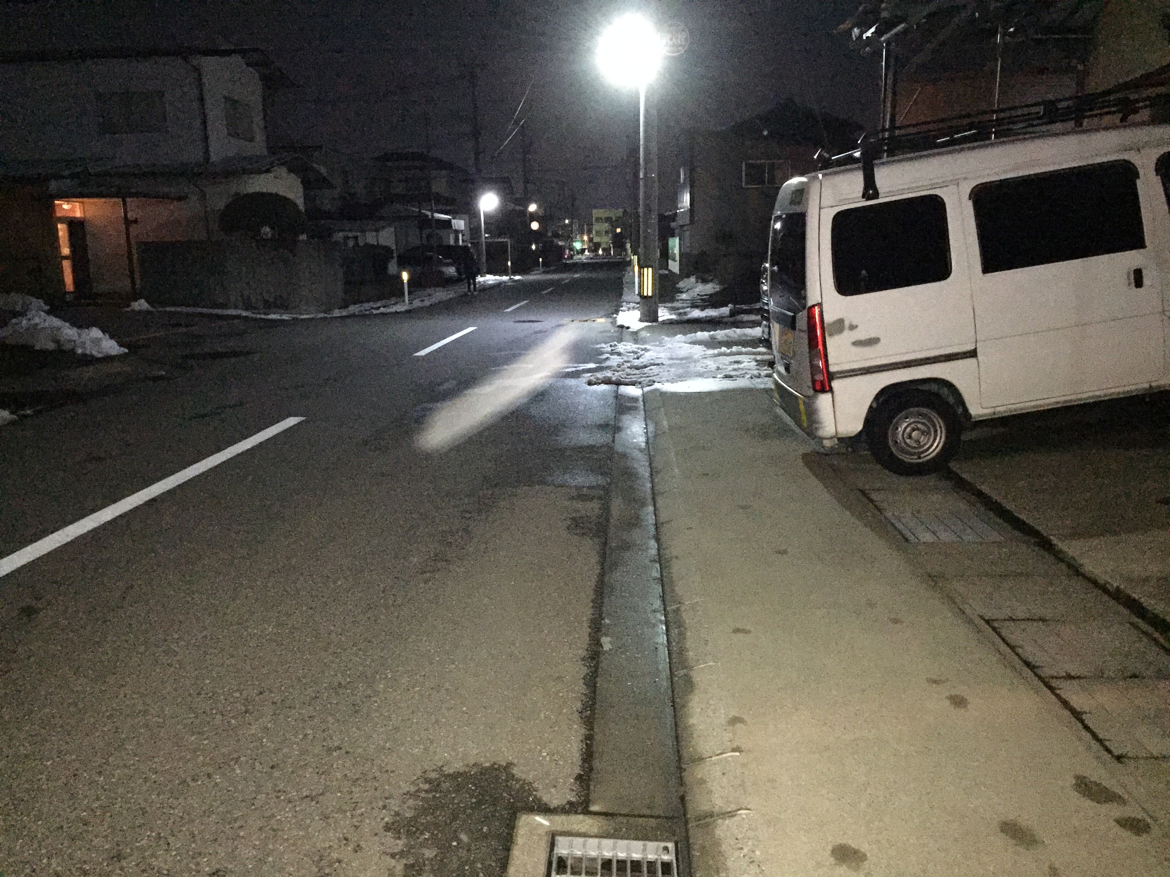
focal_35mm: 29
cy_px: 438
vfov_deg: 48.2
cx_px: 585
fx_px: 980
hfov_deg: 61.7
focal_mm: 4.15
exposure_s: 1/16
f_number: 2.2
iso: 2000
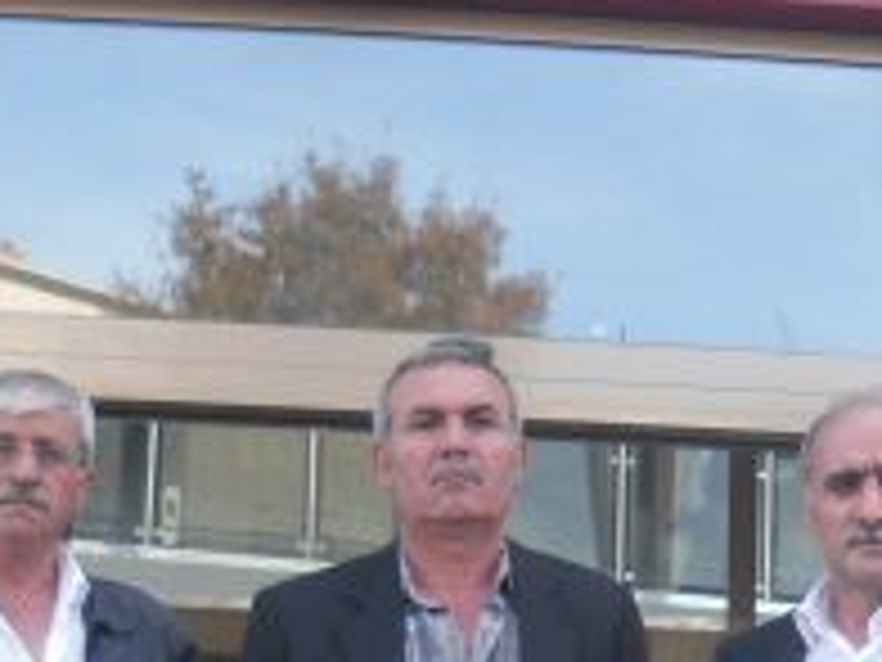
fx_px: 2828
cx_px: 464
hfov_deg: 17.7
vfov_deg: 13.2
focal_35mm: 111
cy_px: 667
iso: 80
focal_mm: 6
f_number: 2.8
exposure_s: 1/107
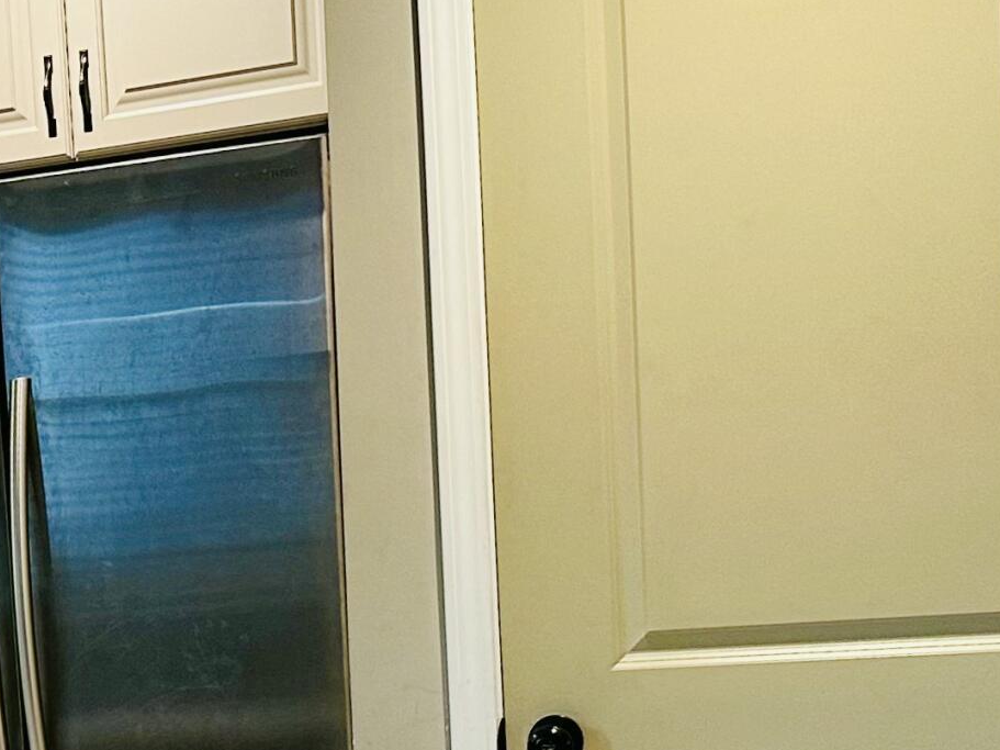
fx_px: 2282
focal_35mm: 79
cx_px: -258
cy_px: 824
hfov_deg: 22.4
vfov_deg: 18.0
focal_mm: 6.86
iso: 250
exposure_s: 1/60
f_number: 1.78
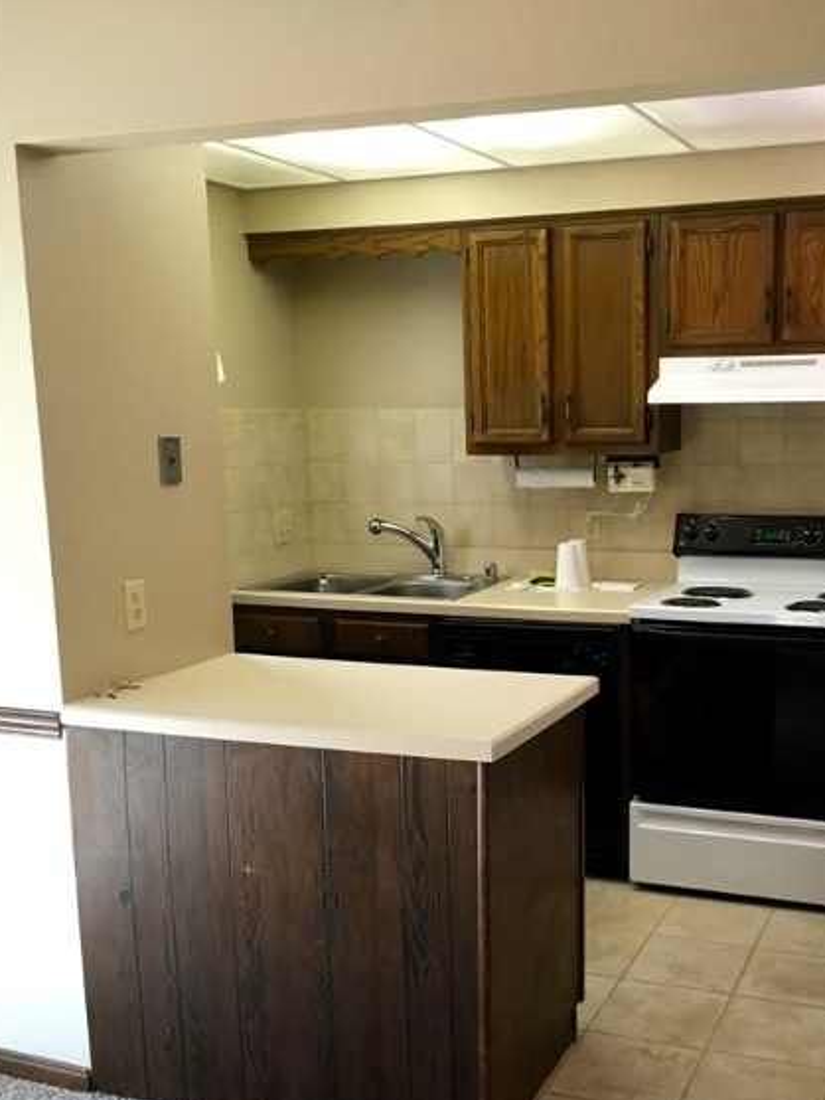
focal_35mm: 40
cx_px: 555
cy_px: 656
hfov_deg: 35.6
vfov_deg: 46.5
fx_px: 1271
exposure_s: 1/30
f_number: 2.2
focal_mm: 4.15
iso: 100
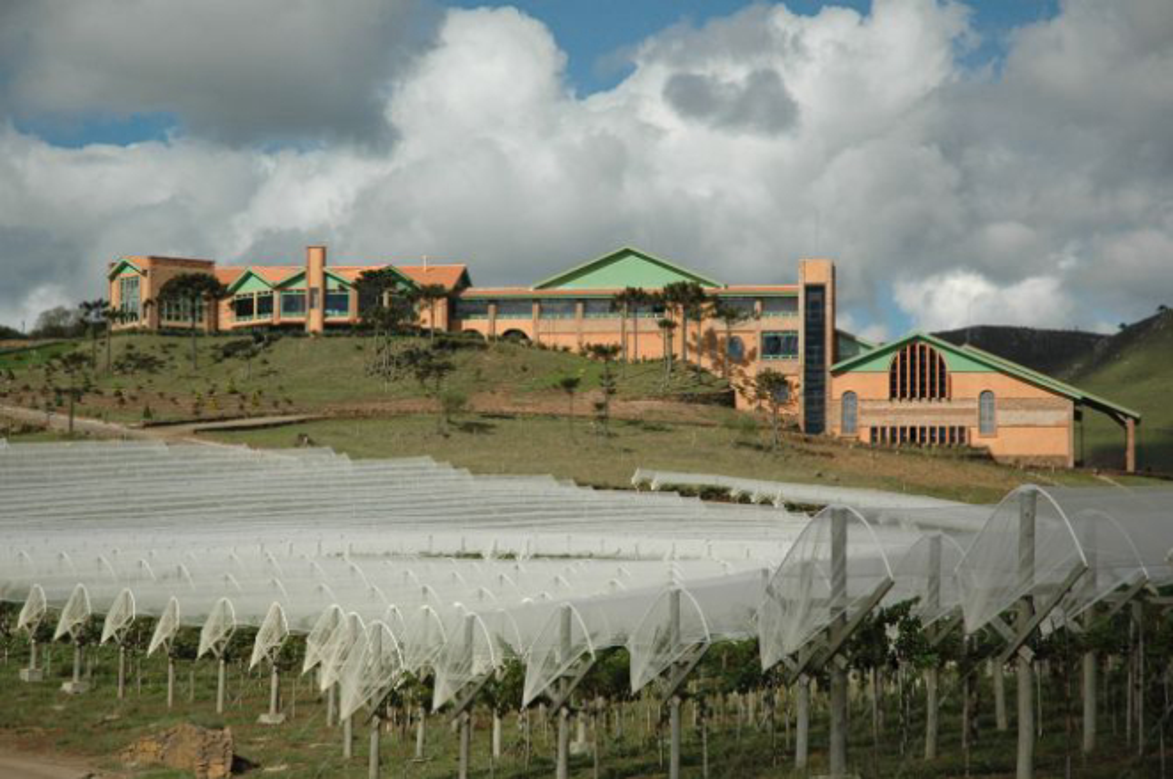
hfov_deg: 19.5
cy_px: 390
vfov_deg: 13.0
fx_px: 3417
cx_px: 586
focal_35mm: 105
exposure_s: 1/8000
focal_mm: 70
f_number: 5
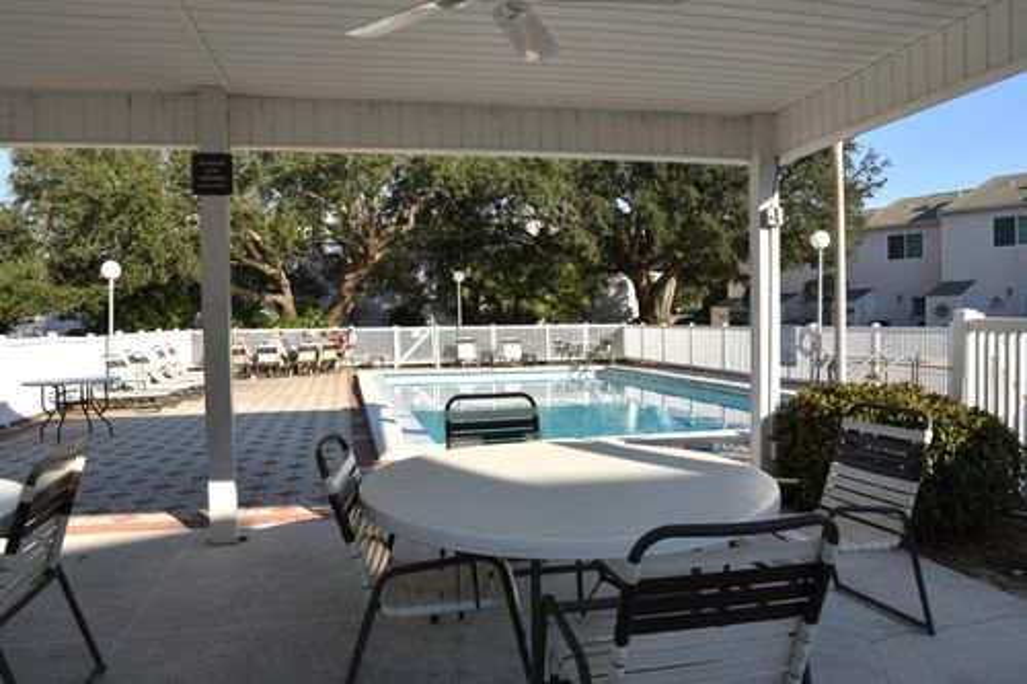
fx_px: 684
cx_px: 514
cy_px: 342
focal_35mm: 24
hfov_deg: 73.8
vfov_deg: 53.1
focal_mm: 24
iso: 200
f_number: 9
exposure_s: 1/320
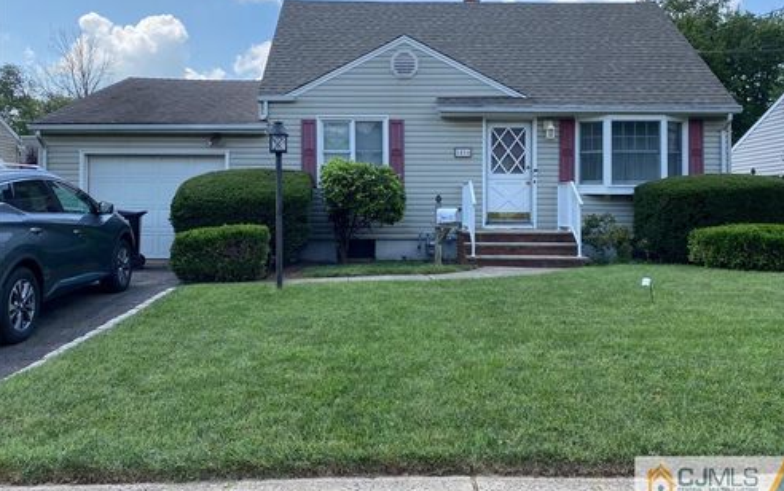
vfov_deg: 44.4
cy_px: 206
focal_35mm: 28
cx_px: 395
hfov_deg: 66.4
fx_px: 599
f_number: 1.8
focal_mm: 4.25
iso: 32
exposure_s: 1/1838
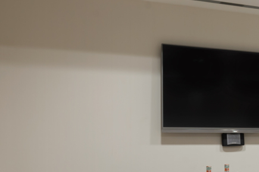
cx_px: 334
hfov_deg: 25.3
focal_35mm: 69
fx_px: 496
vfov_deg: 19.5
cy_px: 141
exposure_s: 1/2
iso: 200
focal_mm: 15
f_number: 11
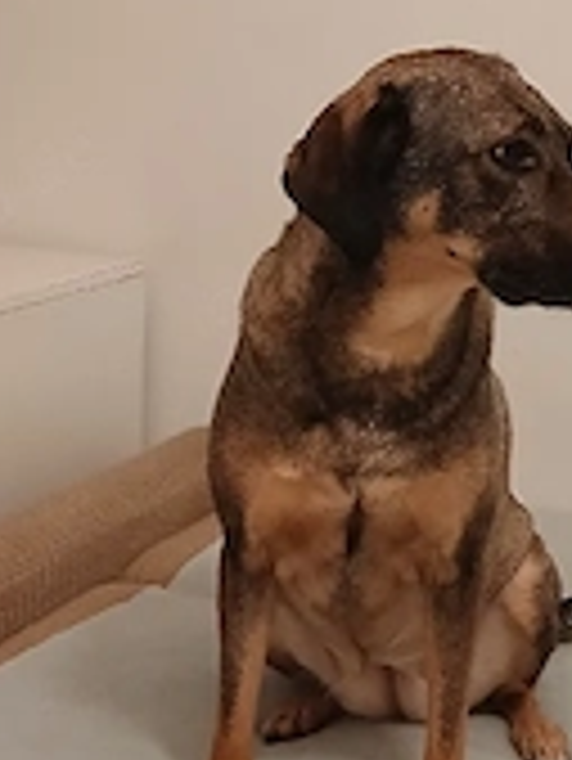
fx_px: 1408
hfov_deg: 22.8
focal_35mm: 64
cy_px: 265
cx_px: 387
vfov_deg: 30.1
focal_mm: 3.98
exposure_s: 1/25.1
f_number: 1.8
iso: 500
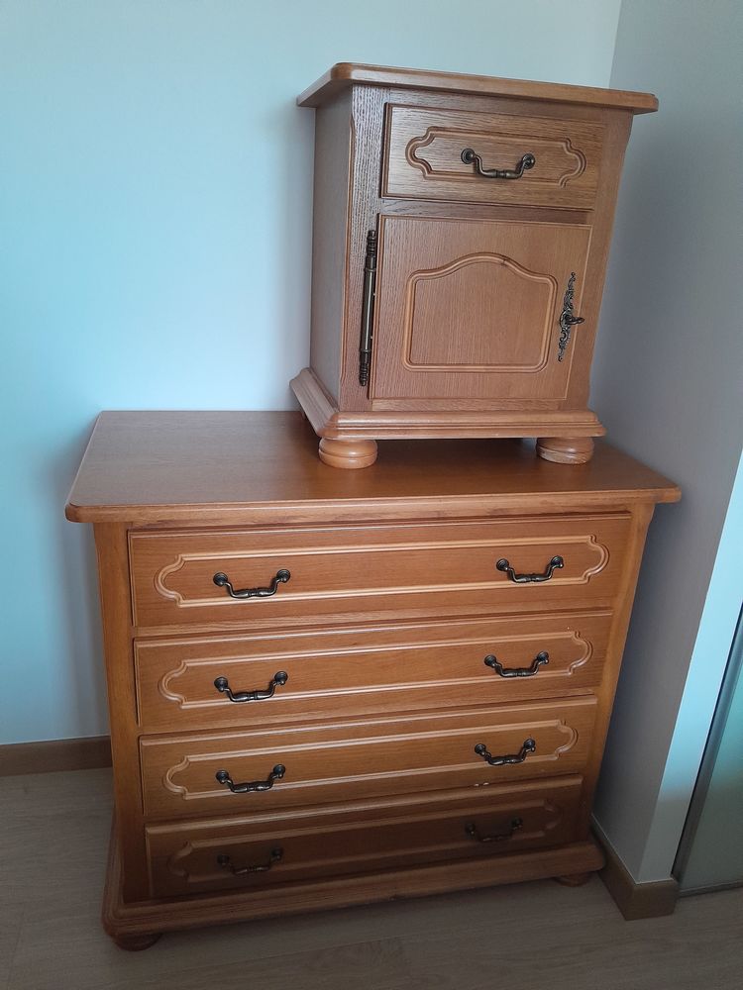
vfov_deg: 67.3
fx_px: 744
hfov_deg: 53.1
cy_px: 495
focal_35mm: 26
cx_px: 372
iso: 500
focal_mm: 3.98
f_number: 1.8
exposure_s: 1/50
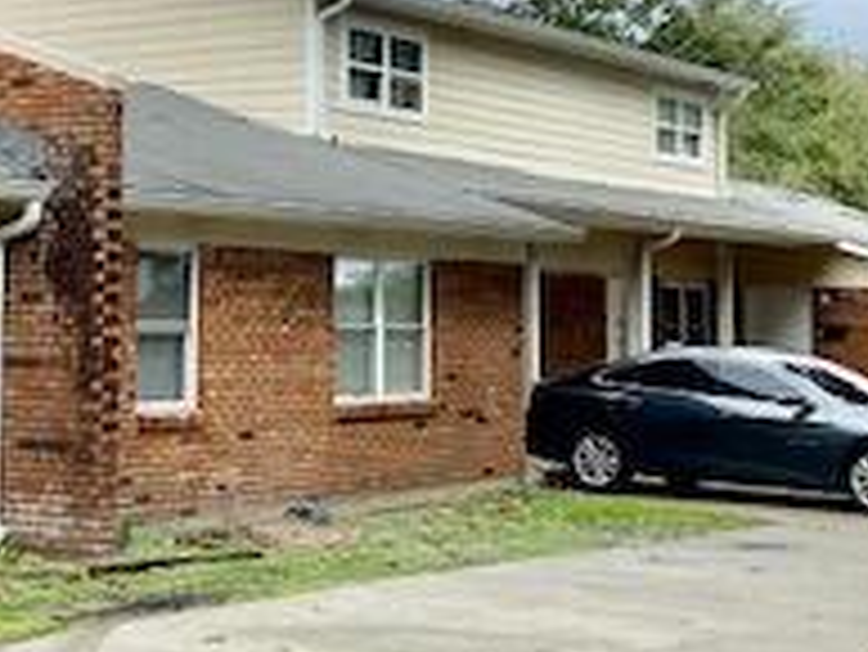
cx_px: 139
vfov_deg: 17.1
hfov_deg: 22.4
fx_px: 2158
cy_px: 171
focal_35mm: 86
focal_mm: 4.25
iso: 32
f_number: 1.8
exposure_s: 1/1961
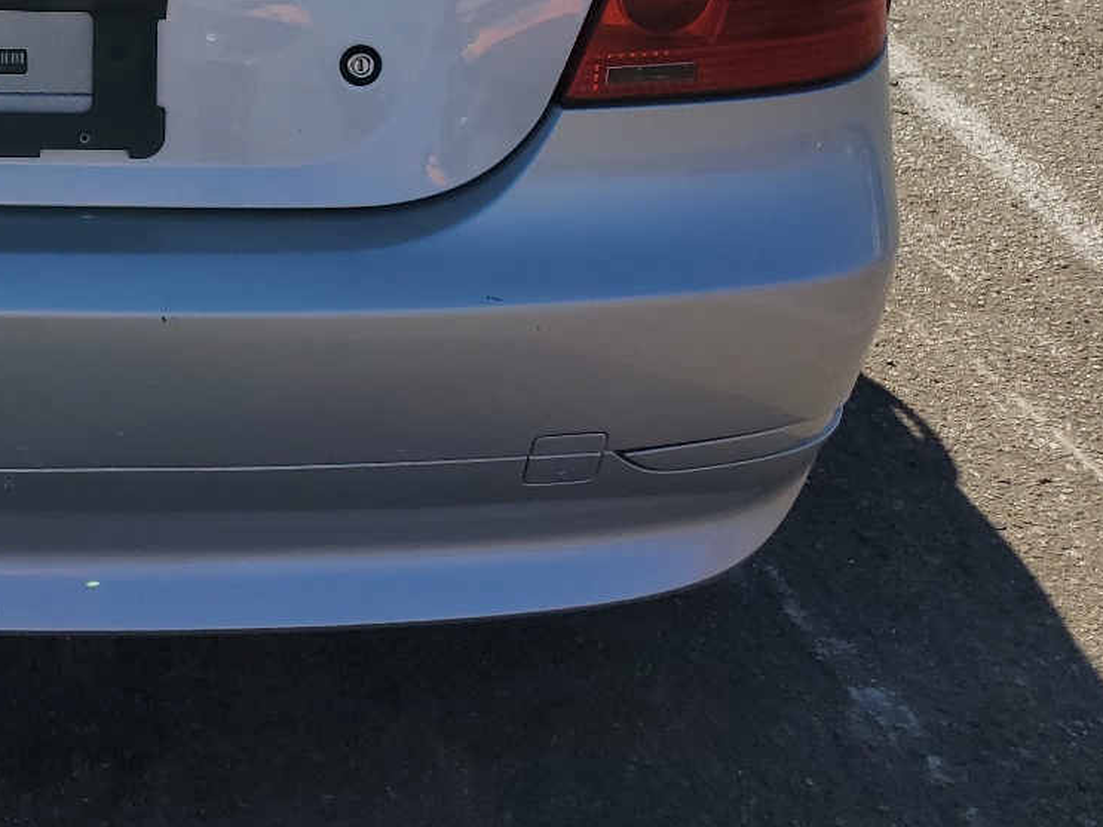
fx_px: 1784
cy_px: -13
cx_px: -43
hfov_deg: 31.3
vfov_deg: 24.8
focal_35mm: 56
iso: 50
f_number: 1.5
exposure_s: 1/5000
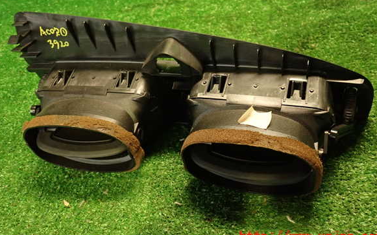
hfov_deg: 55.3
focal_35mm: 35
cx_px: 191
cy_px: 100
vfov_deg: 36.2
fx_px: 360
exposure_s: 1/30
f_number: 2.4
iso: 640
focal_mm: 5.79
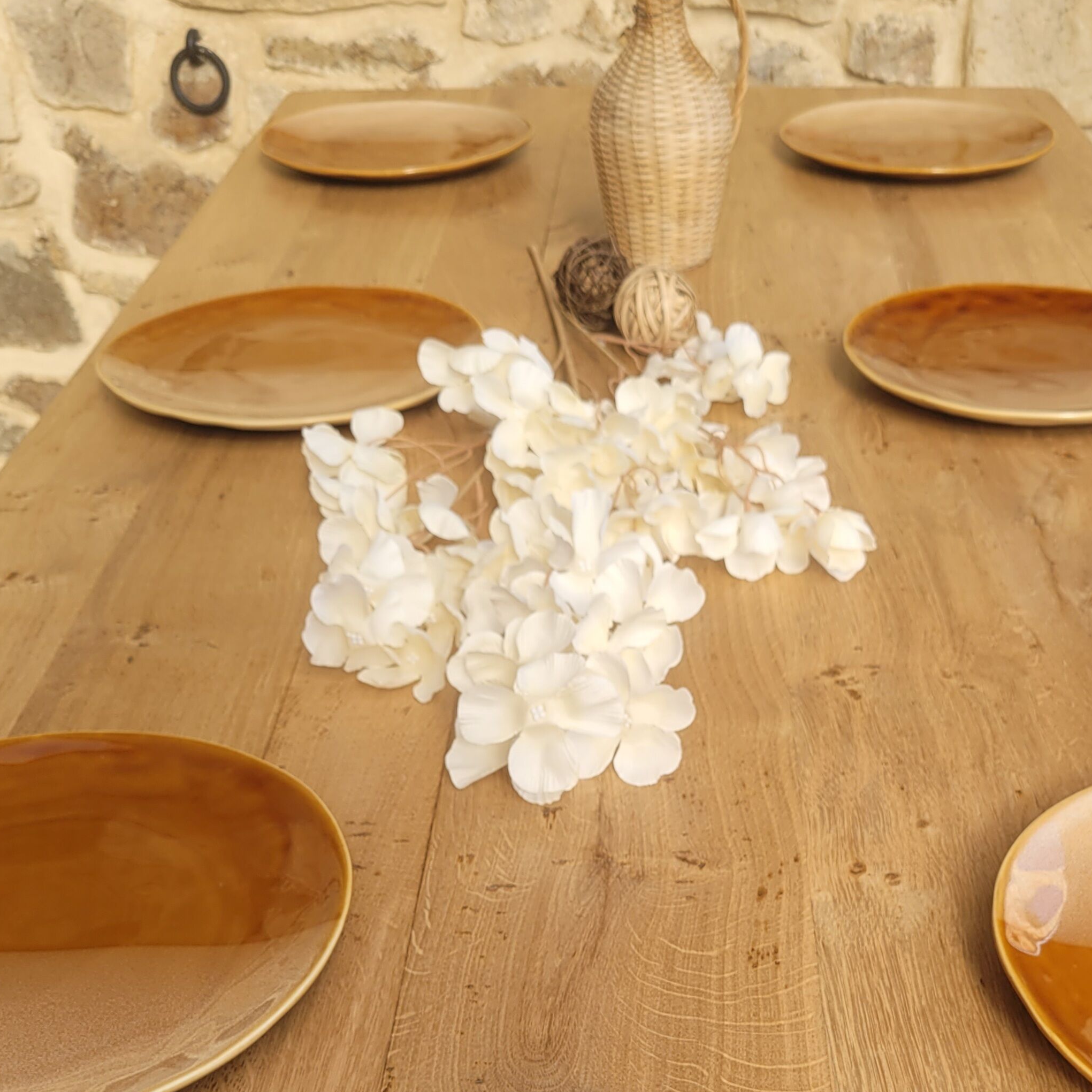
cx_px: 669
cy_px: 902
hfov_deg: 37.4
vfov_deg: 36.1
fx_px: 1606
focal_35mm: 45
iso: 40
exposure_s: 1/714
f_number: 1.8
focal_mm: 5.4
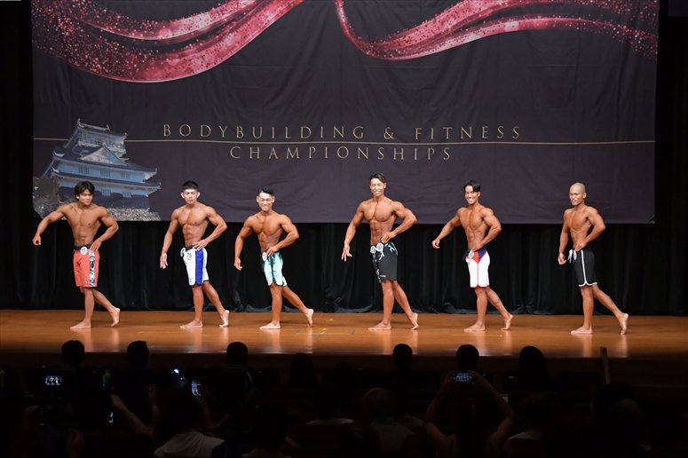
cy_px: 229
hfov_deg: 19.5
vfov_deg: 13.0
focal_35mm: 105
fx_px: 2006
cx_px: 344
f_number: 5.6
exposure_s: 1/400
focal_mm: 70
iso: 5000
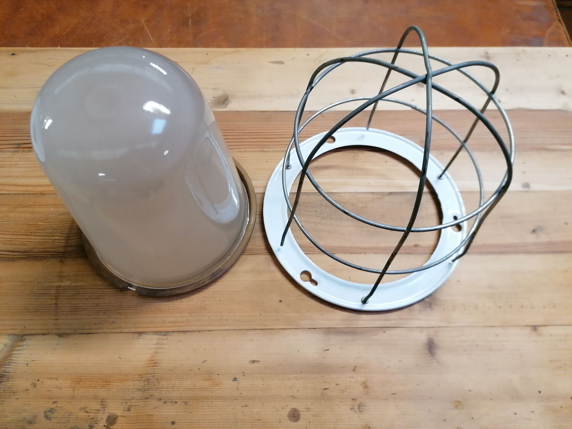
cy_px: 214
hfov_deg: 65.3
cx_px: 286
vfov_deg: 51.4
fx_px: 446
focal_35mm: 27
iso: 250
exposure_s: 1/33.3
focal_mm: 4.75
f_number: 1.8
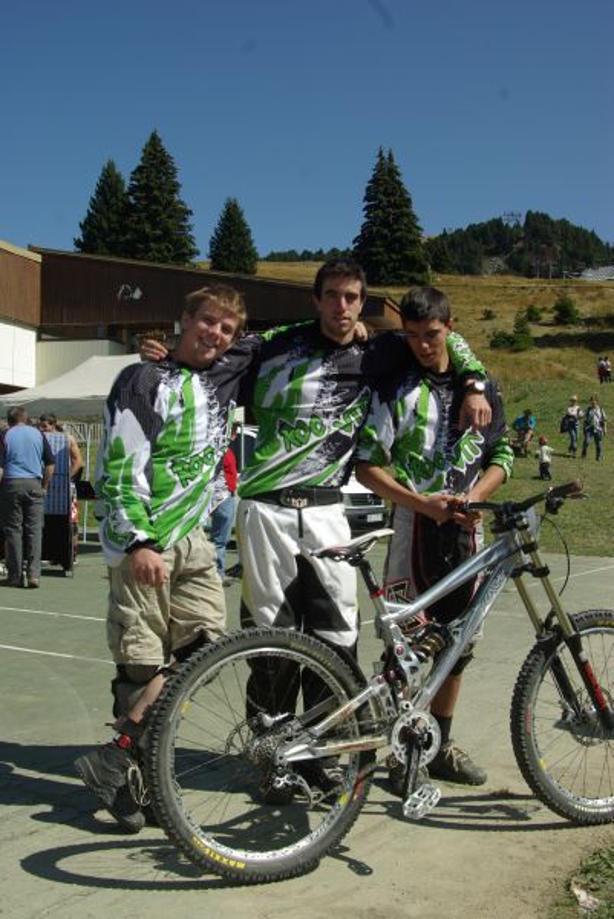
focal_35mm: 42
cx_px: 307
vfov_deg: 46.4
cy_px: 460
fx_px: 1073
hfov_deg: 31.9
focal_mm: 28
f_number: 6.7
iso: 100
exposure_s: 1/350
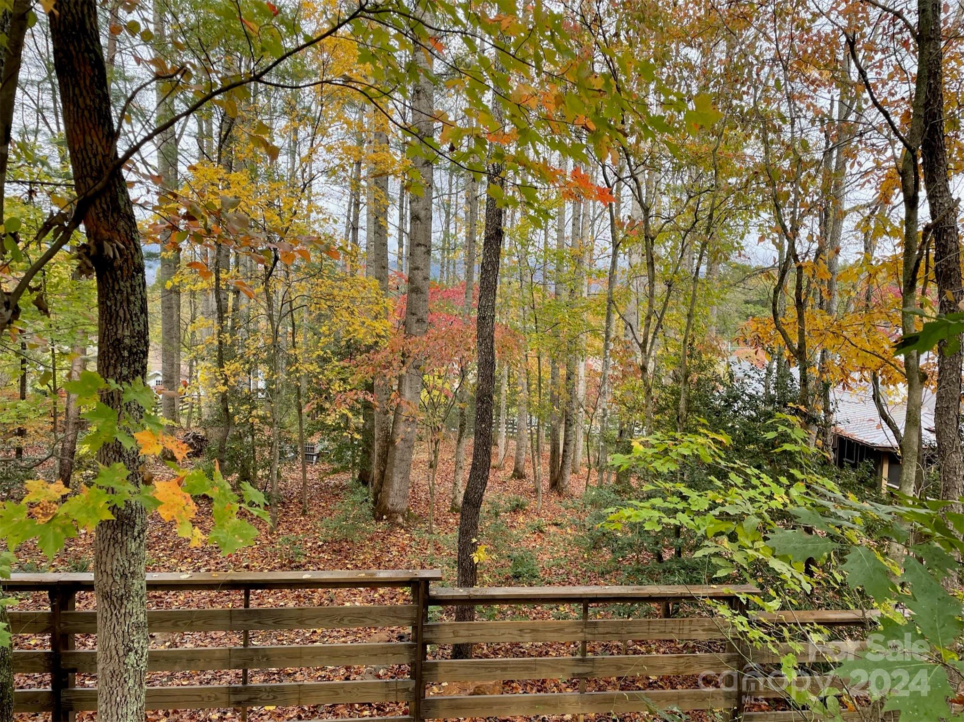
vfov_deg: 53.0
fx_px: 724
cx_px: 482
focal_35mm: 26
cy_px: 361
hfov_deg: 67.3
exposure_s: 1/609
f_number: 1.6
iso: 32
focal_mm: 4.2
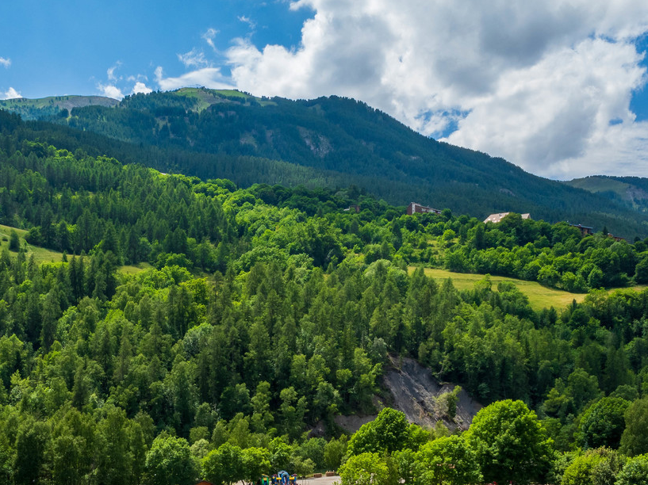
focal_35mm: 47
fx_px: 879
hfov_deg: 40.1
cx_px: 239
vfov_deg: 30.1
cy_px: 391
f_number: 11
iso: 100
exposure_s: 1/160
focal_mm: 12.3
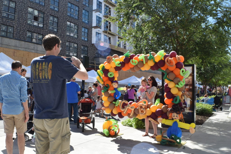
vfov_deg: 29.9
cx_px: 116
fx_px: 289
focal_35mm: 45
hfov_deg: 43.6
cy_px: 77
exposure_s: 1/320
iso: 200
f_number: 9
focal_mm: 30
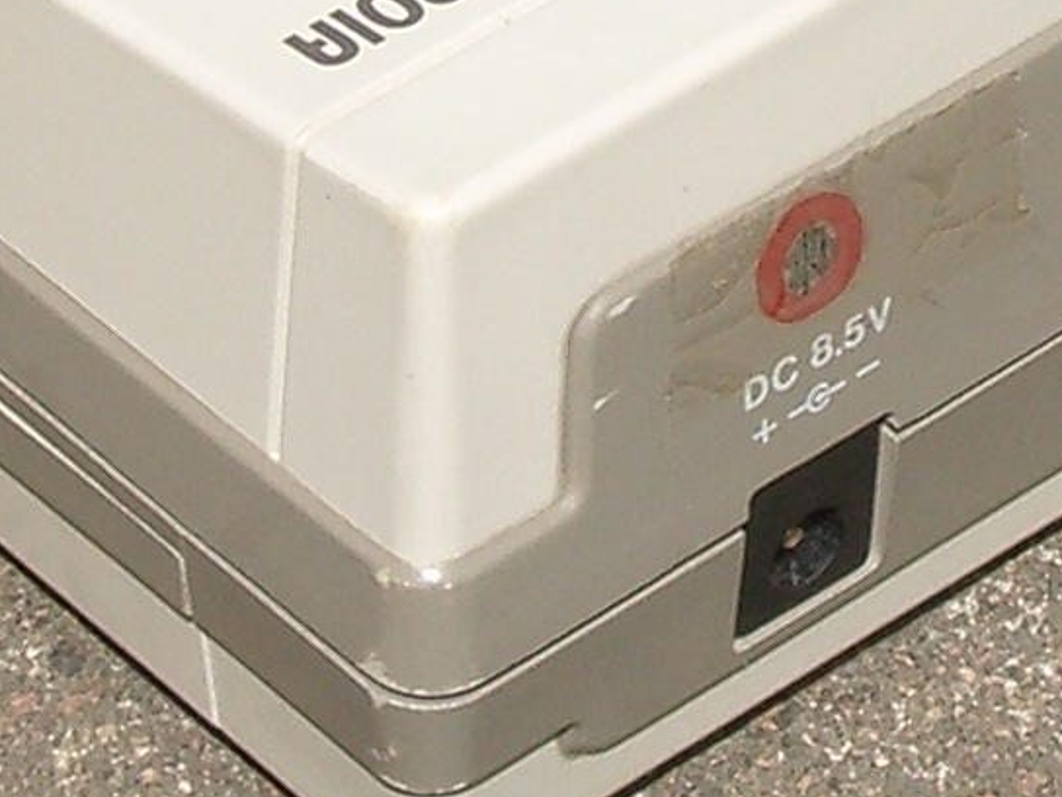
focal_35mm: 348
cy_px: -551
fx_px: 10676
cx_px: 964
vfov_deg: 4.2
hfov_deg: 5.7
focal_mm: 12.2
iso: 80
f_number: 6.2
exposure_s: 1/320
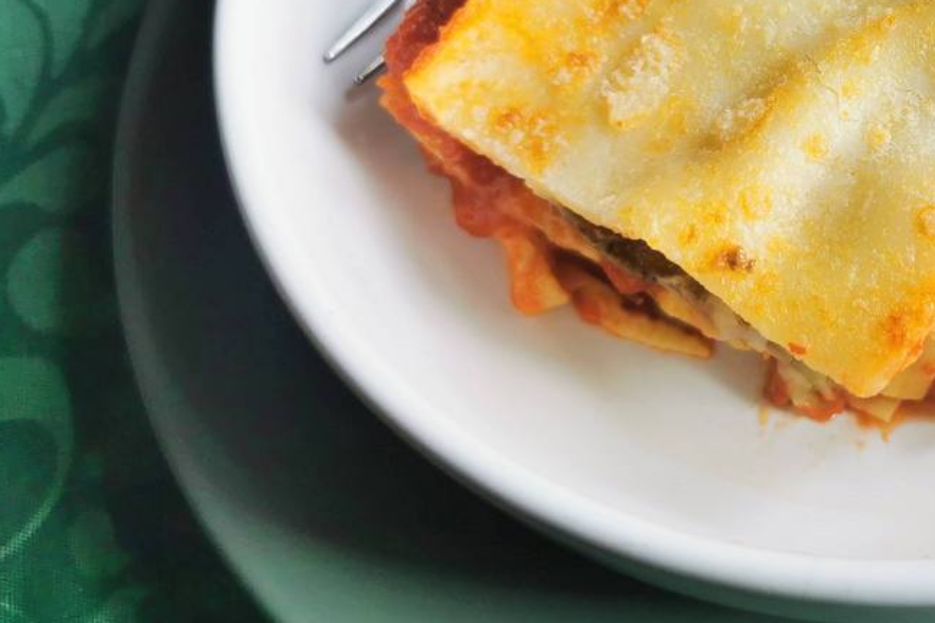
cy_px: 146
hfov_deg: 35.7
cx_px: 860
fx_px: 1350
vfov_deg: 25.6
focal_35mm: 52
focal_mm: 5.56
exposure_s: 1/241
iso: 50
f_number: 1.6
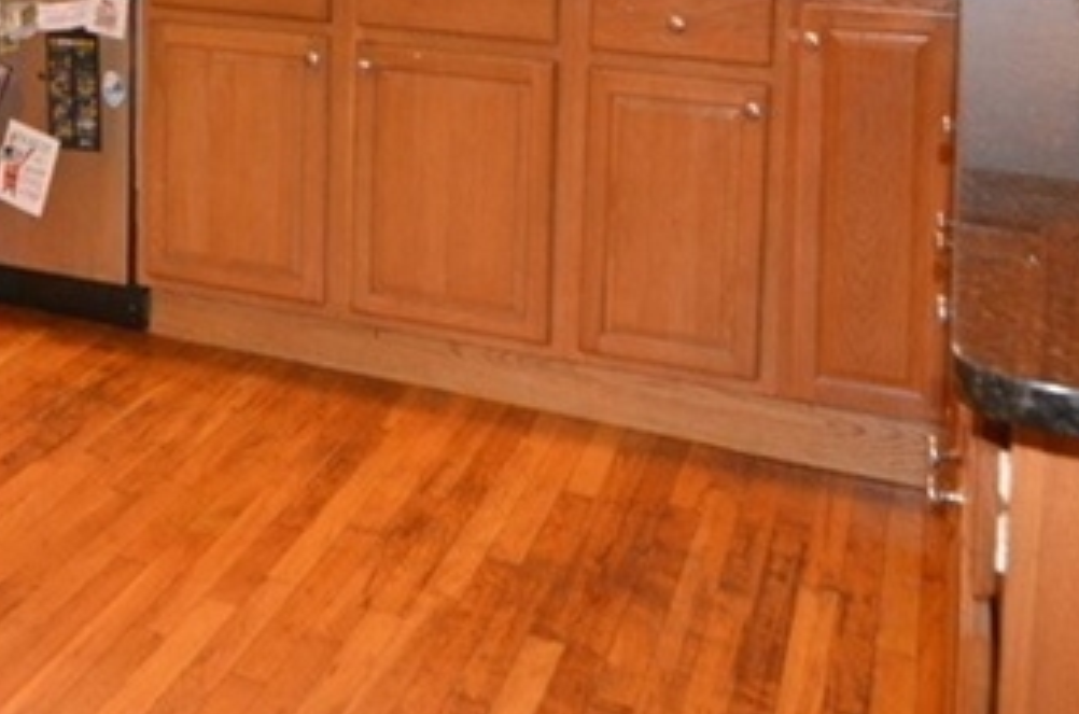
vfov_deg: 23.8
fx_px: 1511
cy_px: -184
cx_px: 249
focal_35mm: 51
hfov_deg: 38.1
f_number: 4
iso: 720
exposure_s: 1/60
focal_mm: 11
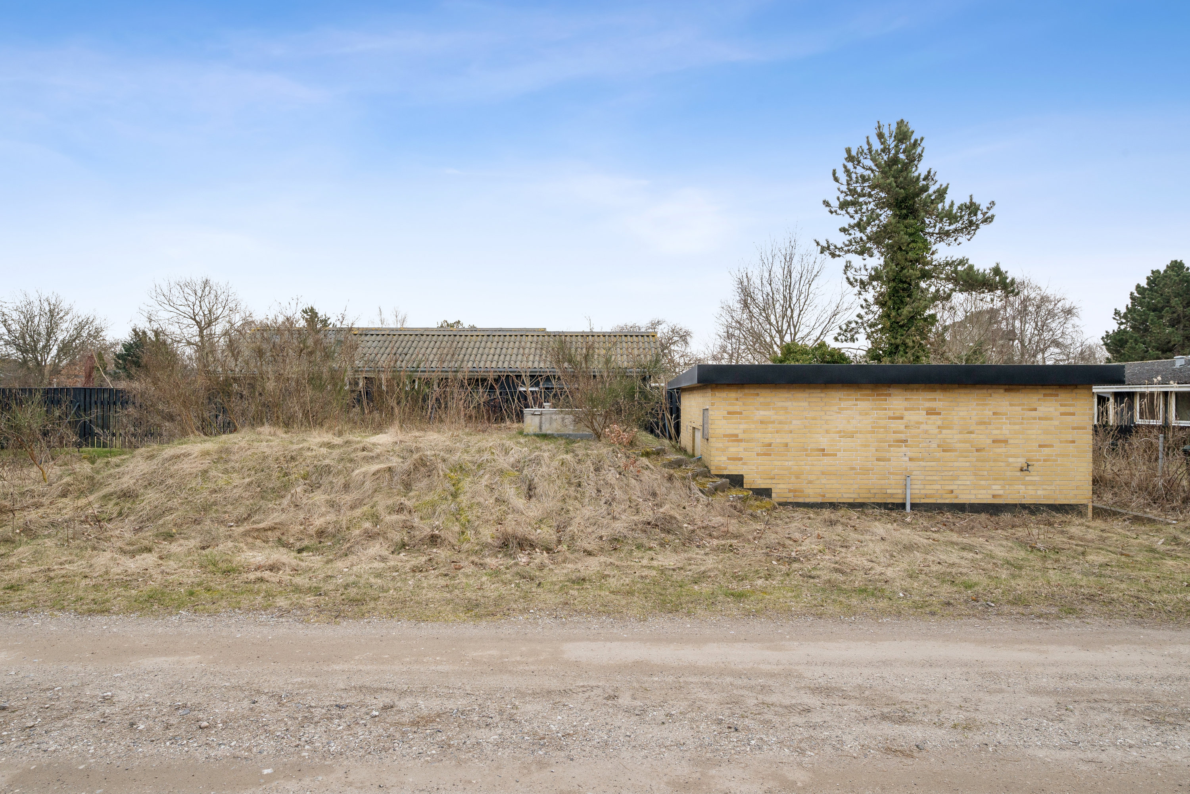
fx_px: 628
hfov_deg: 86.9
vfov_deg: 64.6
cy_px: 397
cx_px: 595
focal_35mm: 19
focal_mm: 19
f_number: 8
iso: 640
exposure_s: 1/100
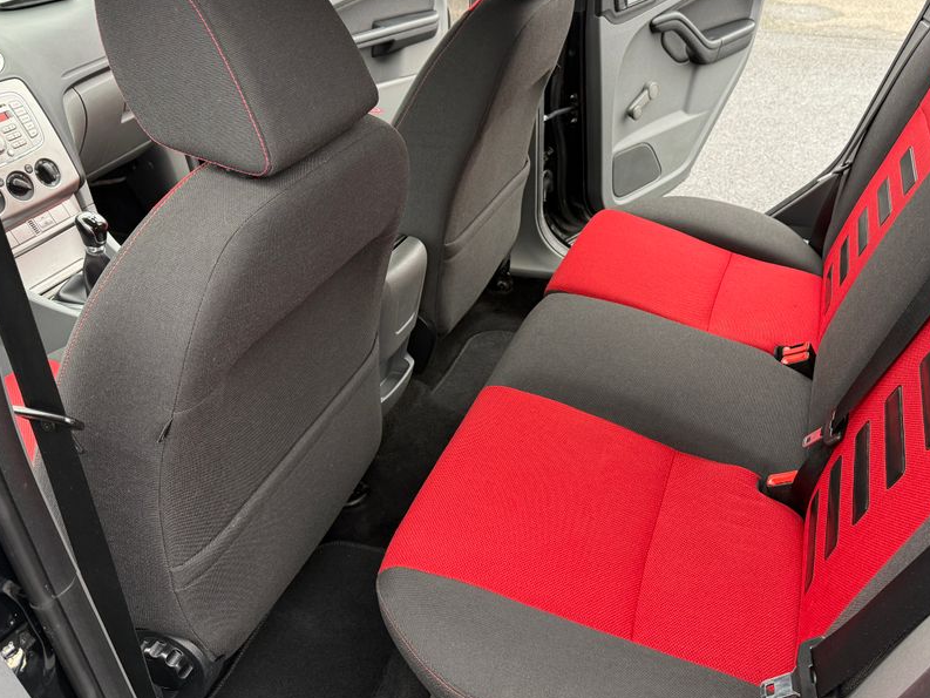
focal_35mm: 31
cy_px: 330
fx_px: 833
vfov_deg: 45.4
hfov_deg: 57.8
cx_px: 568
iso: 200
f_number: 1.78
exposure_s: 1/93
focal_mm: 6.76
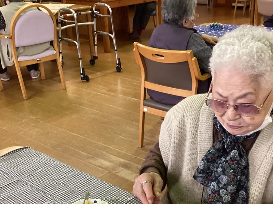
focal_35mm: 49
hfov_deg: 38.8
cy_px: 145
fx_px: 386
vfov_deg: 29.3
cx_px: 163
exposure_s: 1/60
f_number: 2.4
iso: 320
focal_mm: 3.3
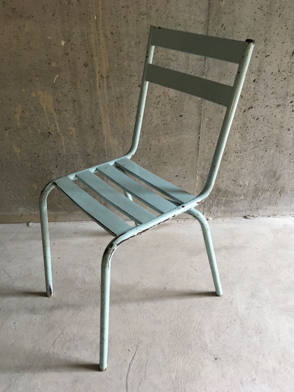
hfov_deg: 48.2
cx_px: 147
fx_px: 328
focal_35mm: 29
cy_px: 196
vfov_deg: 61.7
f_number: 2.2
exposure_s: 1/33
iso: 160
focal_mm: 4.15
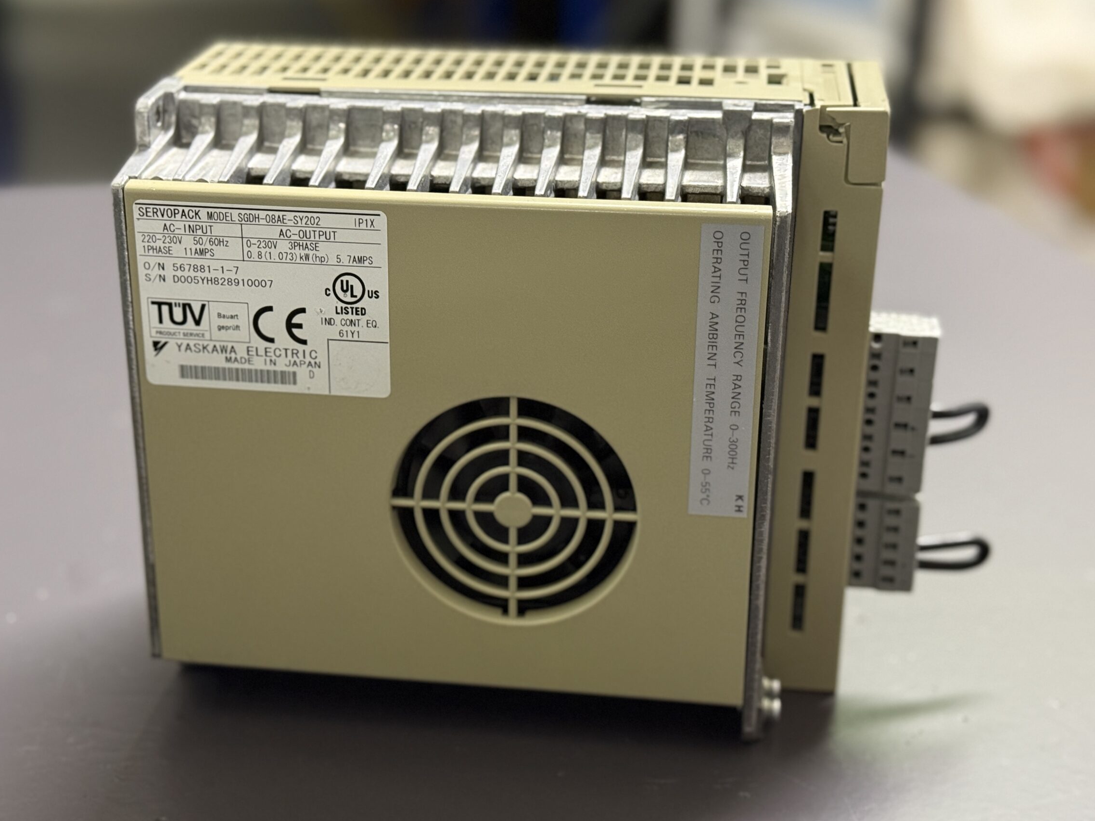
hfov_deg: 35.5
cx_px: 482
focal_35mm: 54
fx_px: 1708
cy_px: 390
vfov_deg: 27.0
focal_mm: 6.76
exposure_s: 1/33
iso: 400
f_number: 1.78
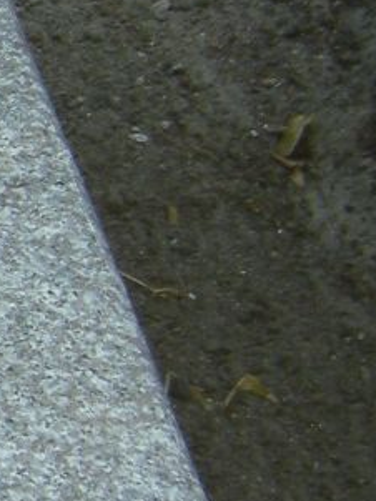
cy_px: 107
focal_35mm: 181
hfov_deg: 7.6
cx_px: -567
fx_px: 2620
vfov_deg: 10.9
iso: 64
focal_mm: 4.7
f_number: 2.8
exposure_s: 1/119
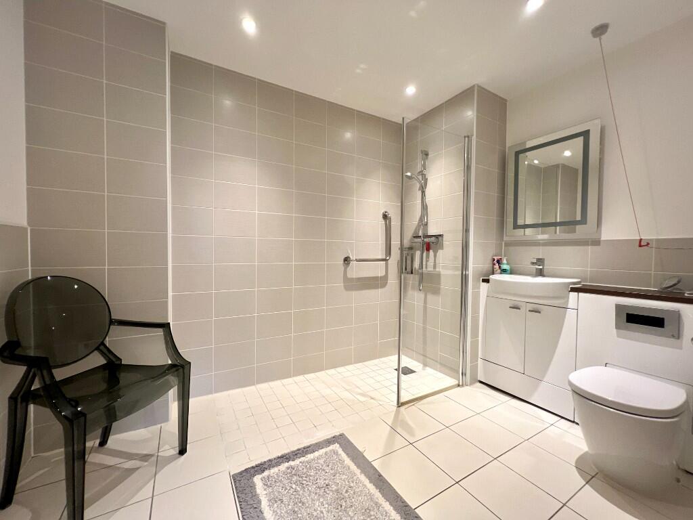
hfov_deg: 106.2
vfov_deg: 89.9
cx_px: 346
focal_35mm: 13
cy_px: 260
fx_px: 260
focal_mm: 1.57
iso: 80
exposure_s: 1/25
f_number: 1.8
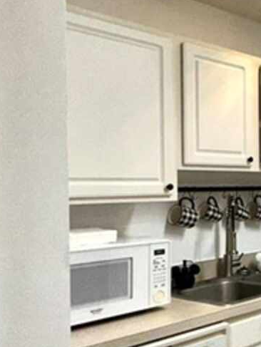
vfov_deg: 38.9
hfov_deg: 22.8
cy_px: 188
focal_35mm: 49
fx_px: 492
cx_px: 413
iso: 32
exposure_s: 1/128
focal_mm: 2.22
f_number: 2.2
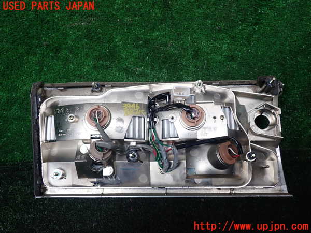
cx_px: 156
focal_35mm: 30
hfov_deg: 60.0
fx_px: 270
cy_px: 116
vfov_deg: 46.8
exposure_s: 1/60
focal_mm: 5.4
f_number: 2.3
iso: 100
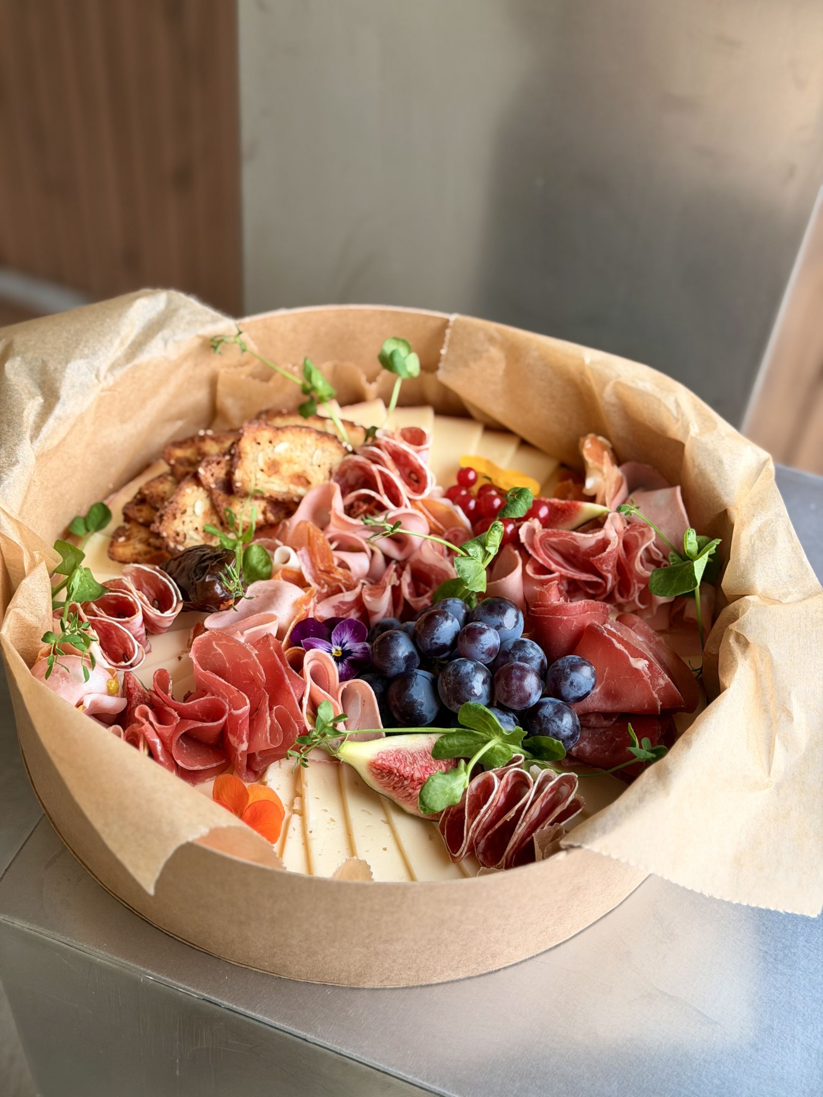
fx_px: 1522
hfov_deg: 30.3
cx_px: 412
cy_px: 548
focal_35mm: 48
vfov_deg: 39.7
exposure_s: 1/60
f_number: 1.78
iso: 100
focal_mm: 6.76
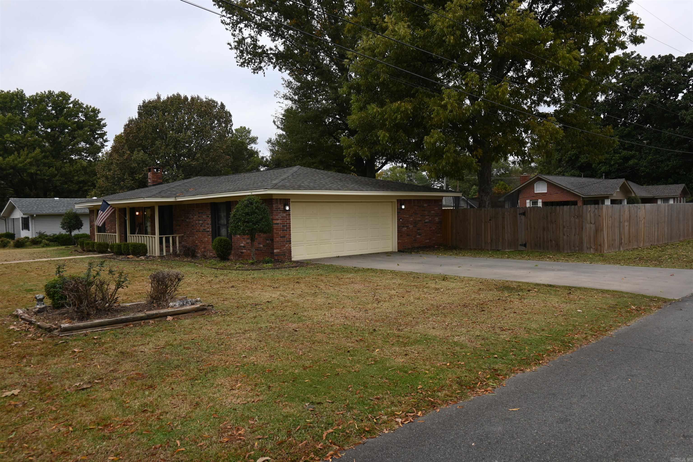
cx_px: 346
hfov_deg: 67.4
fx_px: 520
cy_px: 231
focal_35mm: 27
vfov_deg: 47.9
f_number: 5.6
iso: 100
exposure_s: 1/125
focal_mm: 18
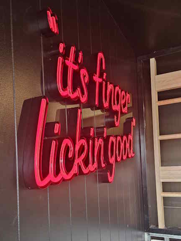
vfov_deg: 55.9
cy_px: 157
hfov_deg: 44.1
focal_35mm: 32
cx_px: 95
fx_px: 223
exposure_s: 1/100
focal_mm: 5.4
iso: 640
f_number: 1.8
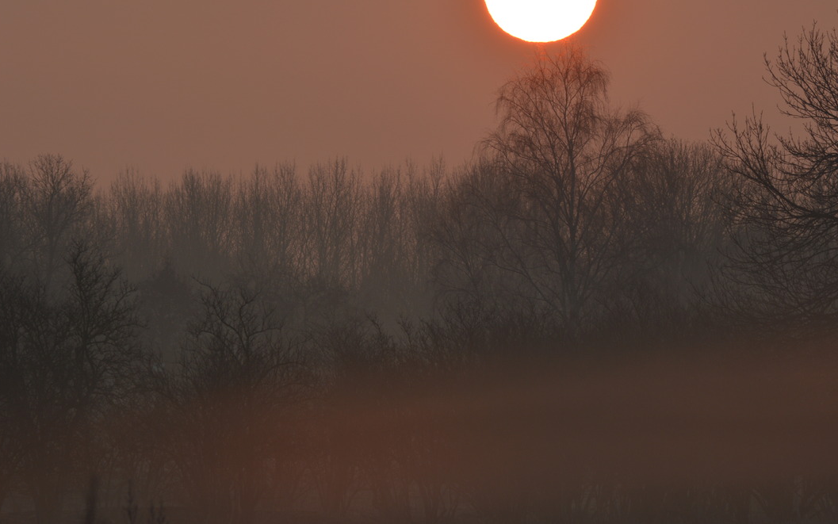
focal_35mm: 520
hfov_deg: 4.0
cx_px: 464
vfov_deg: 2.5
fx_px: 11878
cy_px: 238
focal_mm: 300
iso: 100
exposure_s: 1/200
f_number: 11
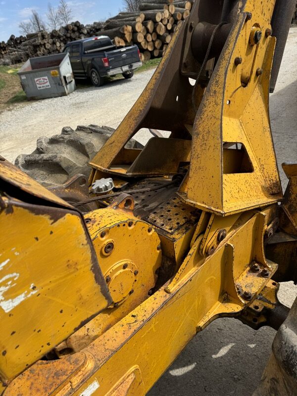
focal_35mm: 24
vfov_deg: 71.6
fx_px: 275
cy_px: 198
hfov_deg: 56.8
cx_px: 148
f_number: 1.78
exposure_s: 1/4310
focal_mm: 6.86
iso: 80
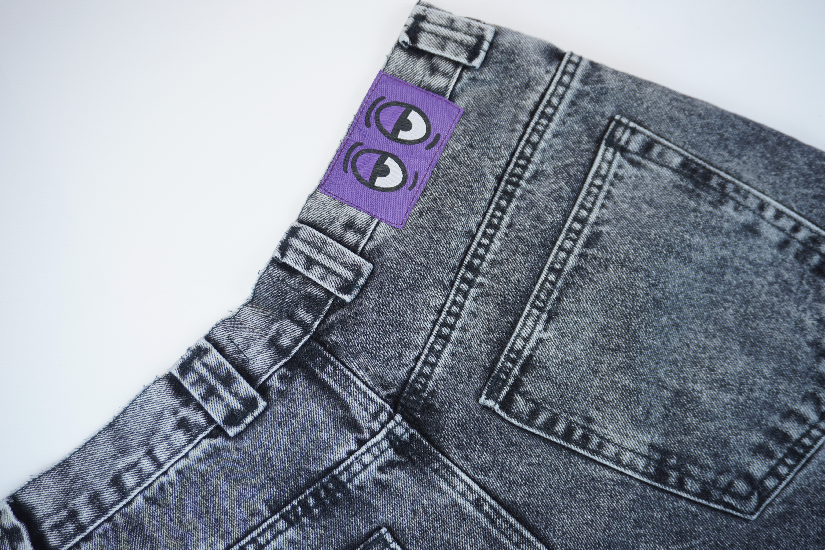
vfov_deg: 36.9
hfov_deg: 53.1
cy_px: 275
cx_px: 412
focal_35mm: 36
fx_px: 825
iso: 125
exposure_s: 1/40
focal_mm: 24
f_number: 4.5
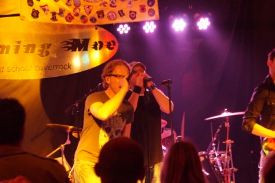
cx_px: 138
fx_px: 1145
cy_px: 92
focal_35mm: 150
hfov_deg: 13.7
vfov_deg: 9.1
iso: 3200
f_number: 5.6
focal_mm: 100
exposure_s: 1/20
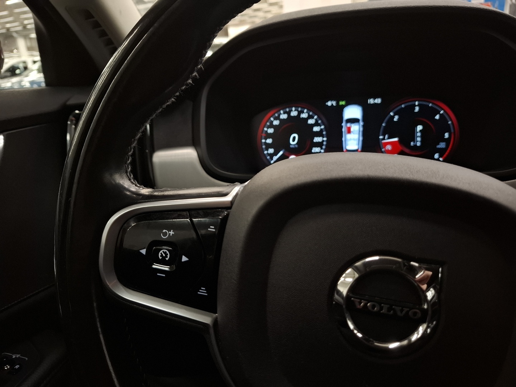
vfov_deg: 58.9
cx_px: 258
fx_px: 343
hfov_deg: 73.9
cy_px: 194
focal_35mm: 23
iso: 250
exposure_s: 1/33
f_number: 1.8
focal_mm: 5.54
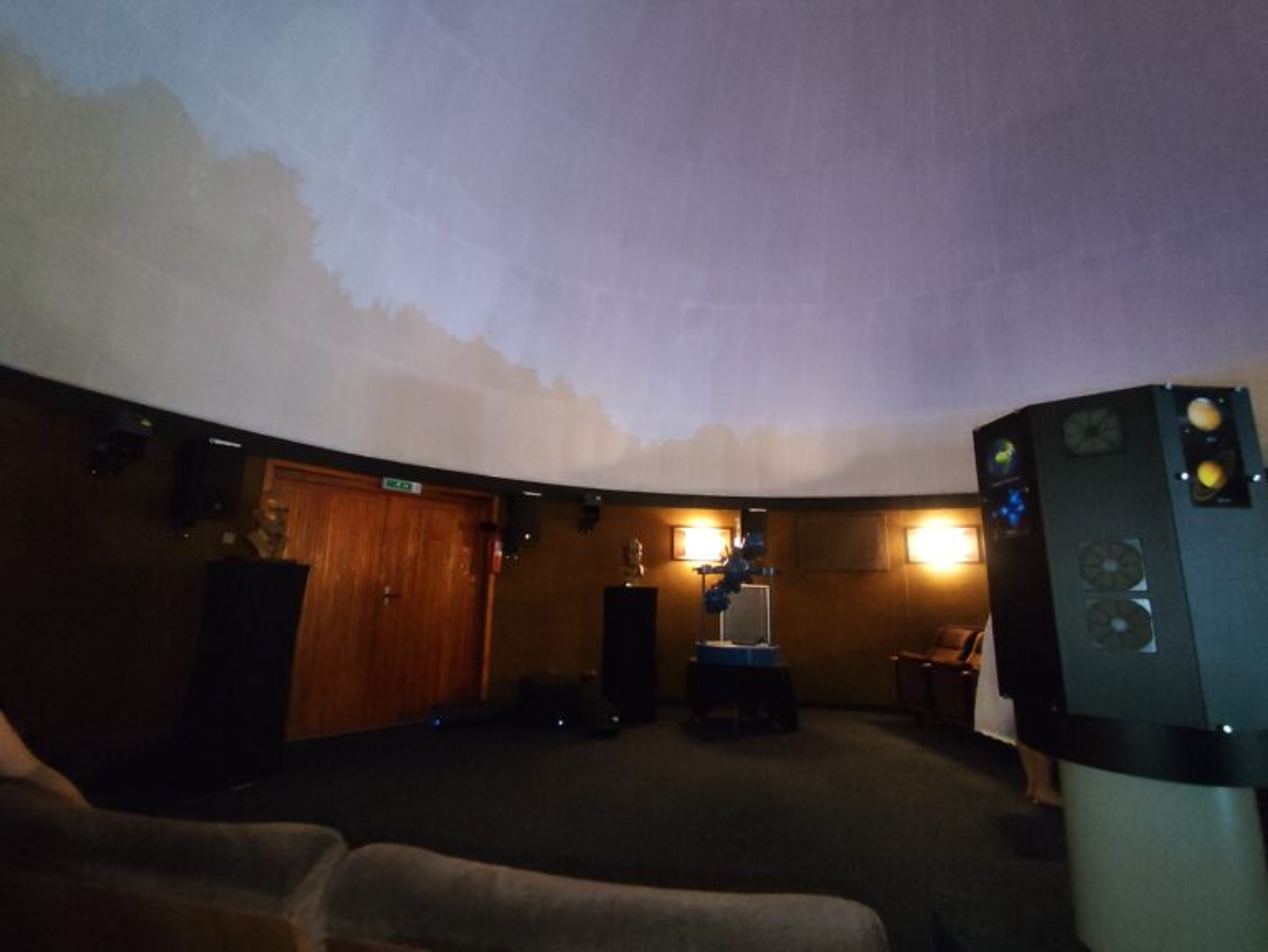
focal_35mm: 16
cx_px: 634
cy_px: 476
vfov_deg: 78.2
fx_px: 586
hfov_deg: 94.5
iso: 3200
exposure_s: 1/20
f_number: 2.2
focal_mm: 1.65
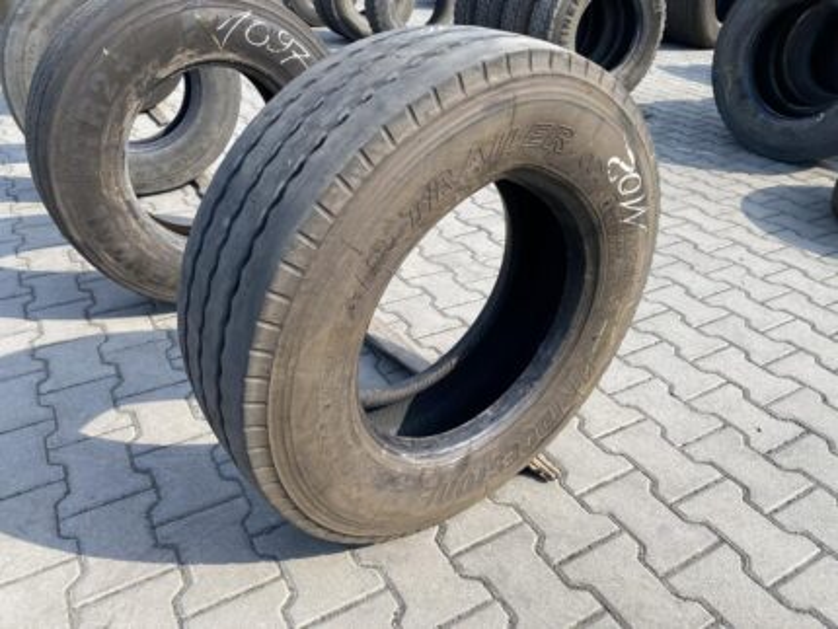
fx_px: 630
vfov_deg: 53.1
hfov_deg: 67.3
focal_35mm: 26
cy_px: 314
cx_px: 419
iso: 32
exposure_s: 1/747
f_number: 1.8
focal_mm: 4.25
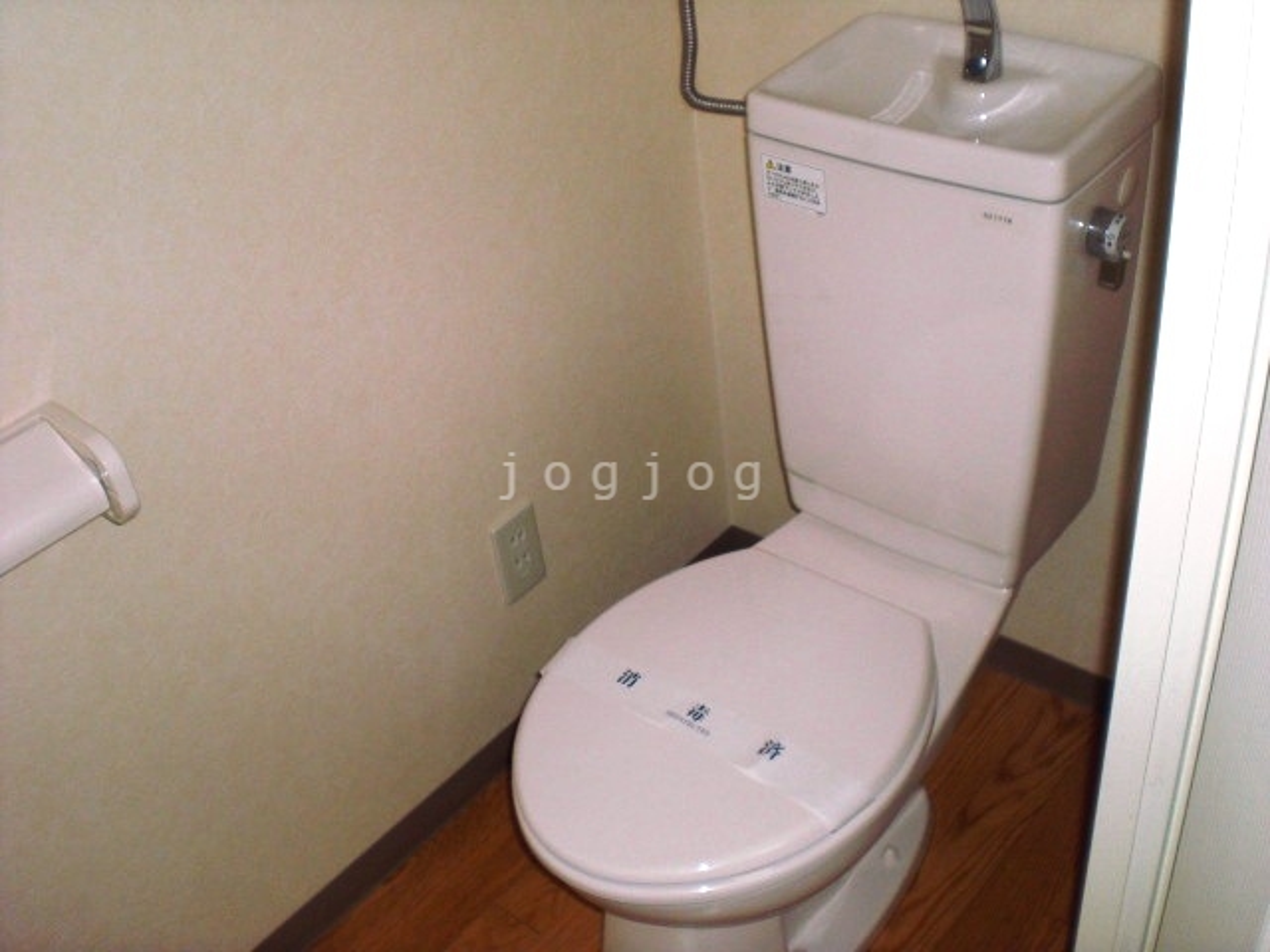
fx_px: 1394
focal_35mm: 38
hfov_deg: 49.0
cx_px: 635
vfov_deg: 37.7
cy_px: 476
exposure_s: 1/60
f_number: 3.1
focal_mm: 6.3
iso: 200
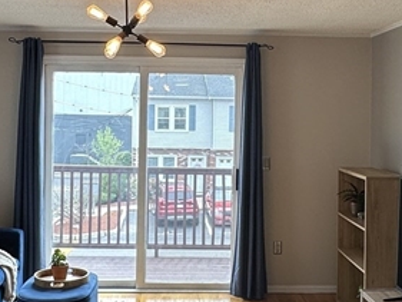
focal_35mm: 51
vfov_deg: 28.5
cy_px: 126
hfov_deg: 37.5
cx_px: 197
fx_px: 593
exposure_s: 1/120
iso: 50
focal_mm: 2.22
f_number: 2.2
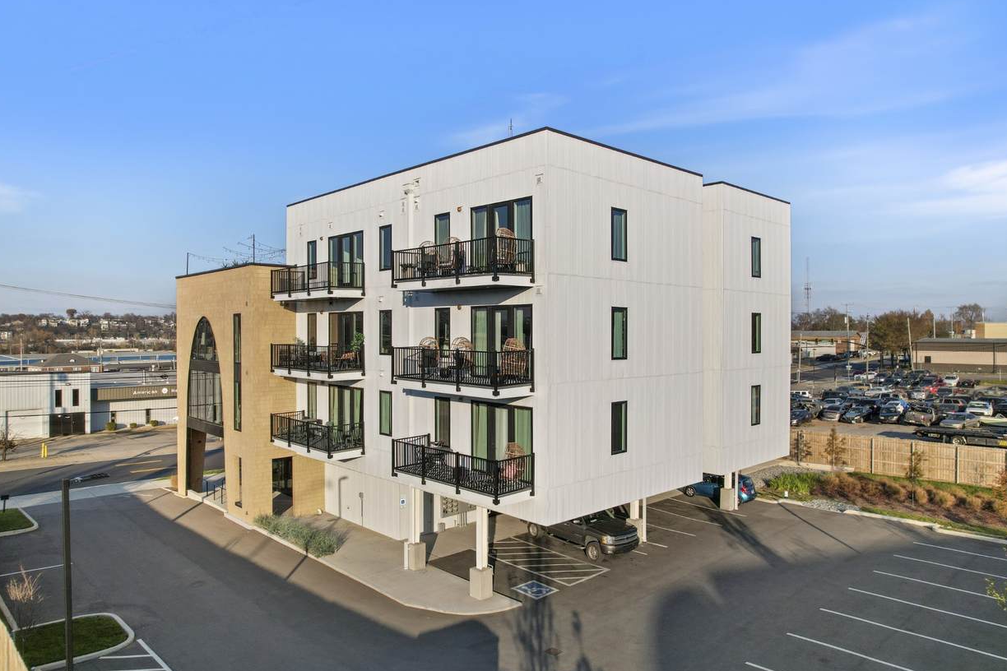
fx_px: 643
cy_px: 329
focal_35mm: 23
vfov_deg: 55.1
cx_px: 492
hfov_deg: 76.1
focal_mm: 8.38
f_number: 2.8
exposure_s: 1/1600
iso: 150
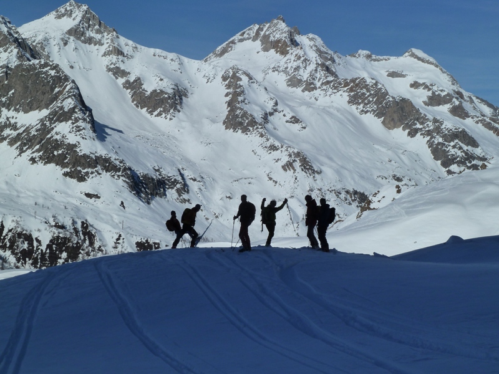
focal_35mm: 67
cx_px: 250
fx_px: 966
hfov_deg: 29.0
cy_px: 187
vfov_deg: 21.9
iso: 125
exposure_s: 1/1300
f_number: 6.3
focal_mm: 11
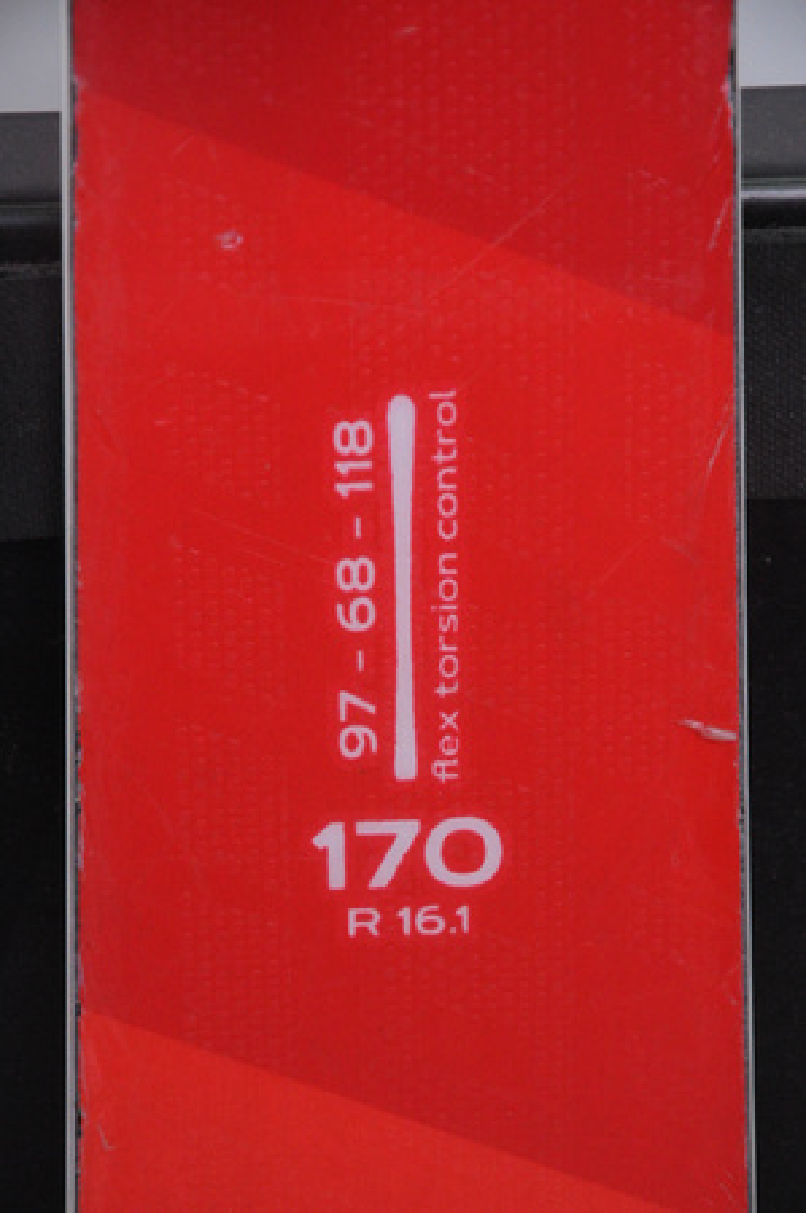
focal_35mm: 158
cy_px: 606
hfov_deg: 8.7
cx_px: 403
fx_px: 5301
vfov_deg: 13.1
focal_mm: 105
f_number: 8
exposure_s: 1/125
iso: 3200
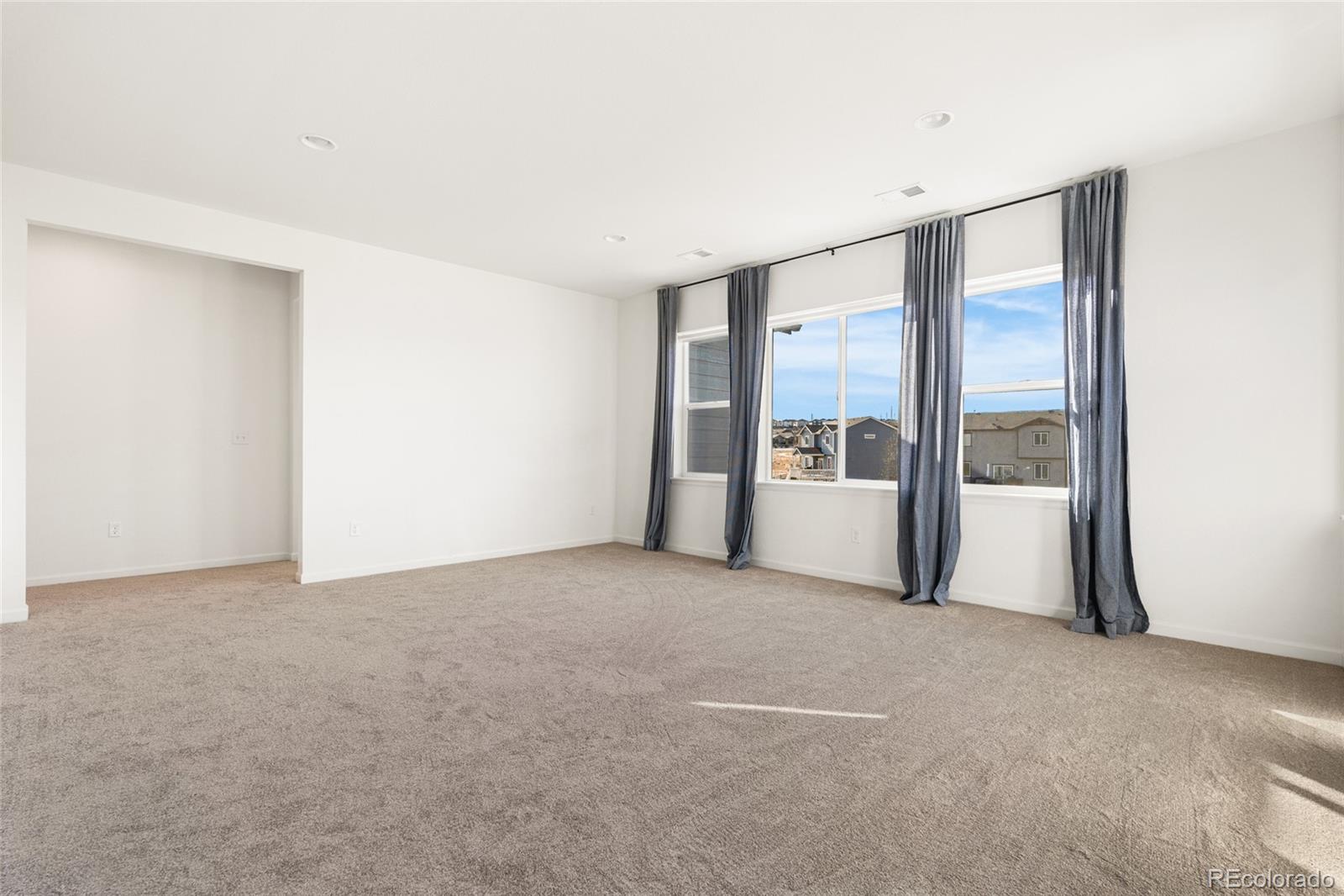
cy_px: 448
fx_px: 616
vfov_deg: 72.0
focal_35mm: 16
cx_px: 672
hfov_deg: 95.0
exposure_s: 1/25
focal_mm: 16.5
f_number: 8
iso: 160
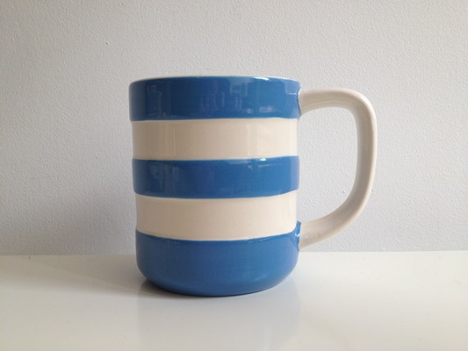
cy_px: 176
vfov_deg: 40.7
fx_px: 473
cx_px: 234
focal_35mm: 35
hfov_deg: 52.6
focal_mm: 4.28
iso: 50
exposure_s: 1/120
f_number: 2.4
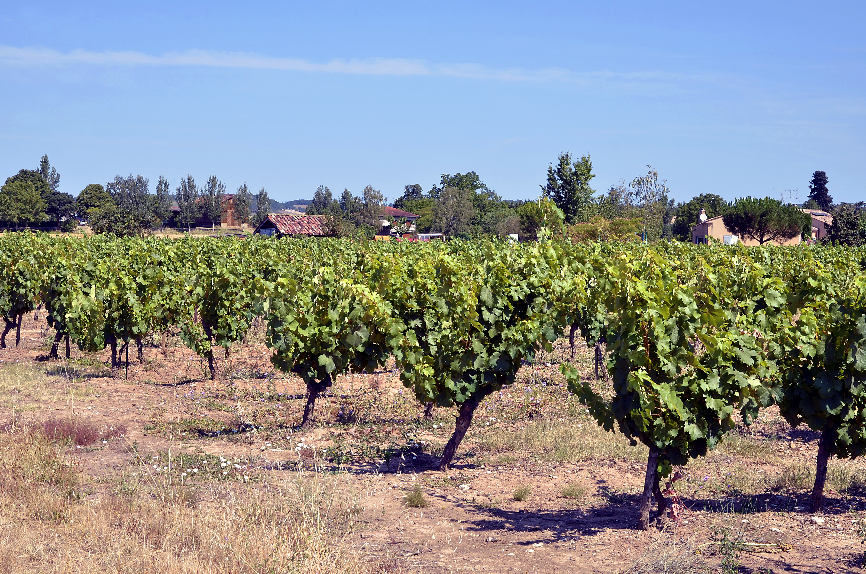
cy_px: 287
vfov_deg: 26.4
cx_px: 433
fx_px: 1224
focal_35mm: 51
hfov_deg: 39.0
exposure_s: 1/80
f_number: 13
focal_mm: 34
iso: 100
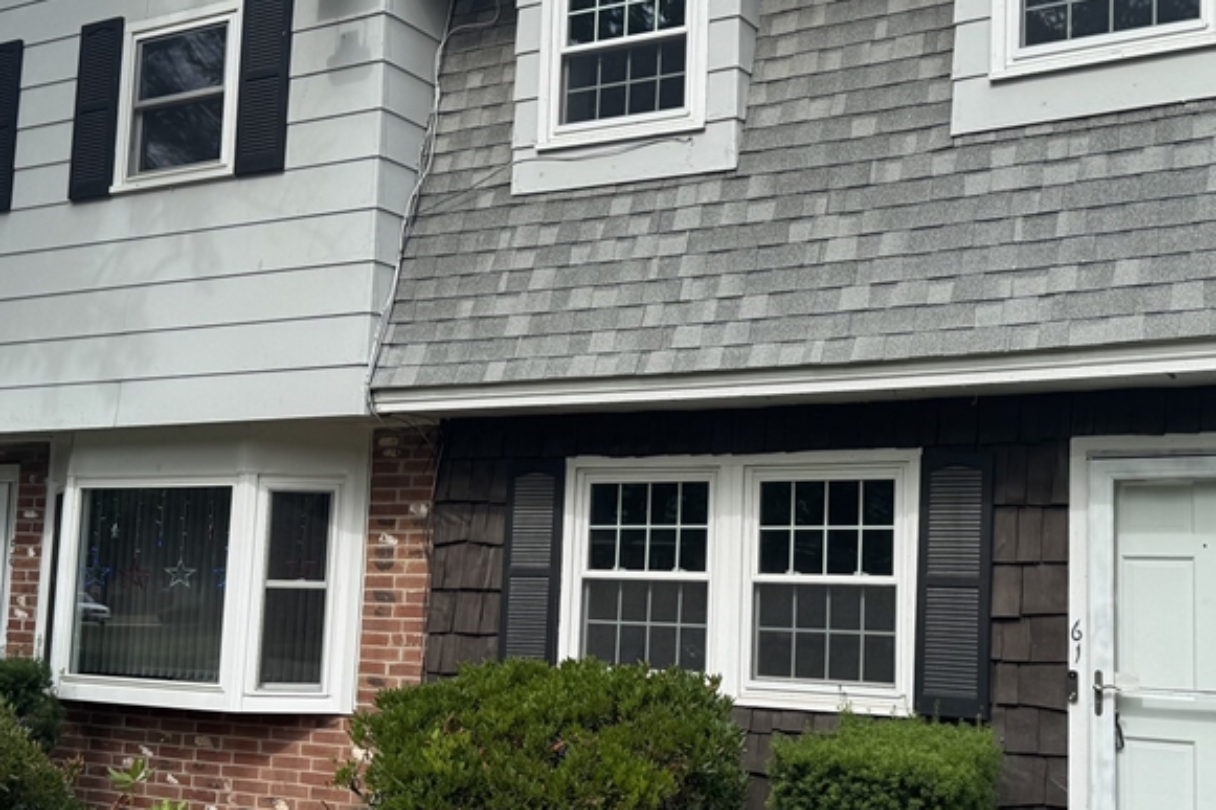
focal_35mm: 44
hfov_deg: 44.3
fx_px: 1486
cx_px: 714
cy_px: 446
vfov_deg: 30.5
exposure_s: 1/2959
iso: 80
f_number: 1.78
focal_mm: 6.76
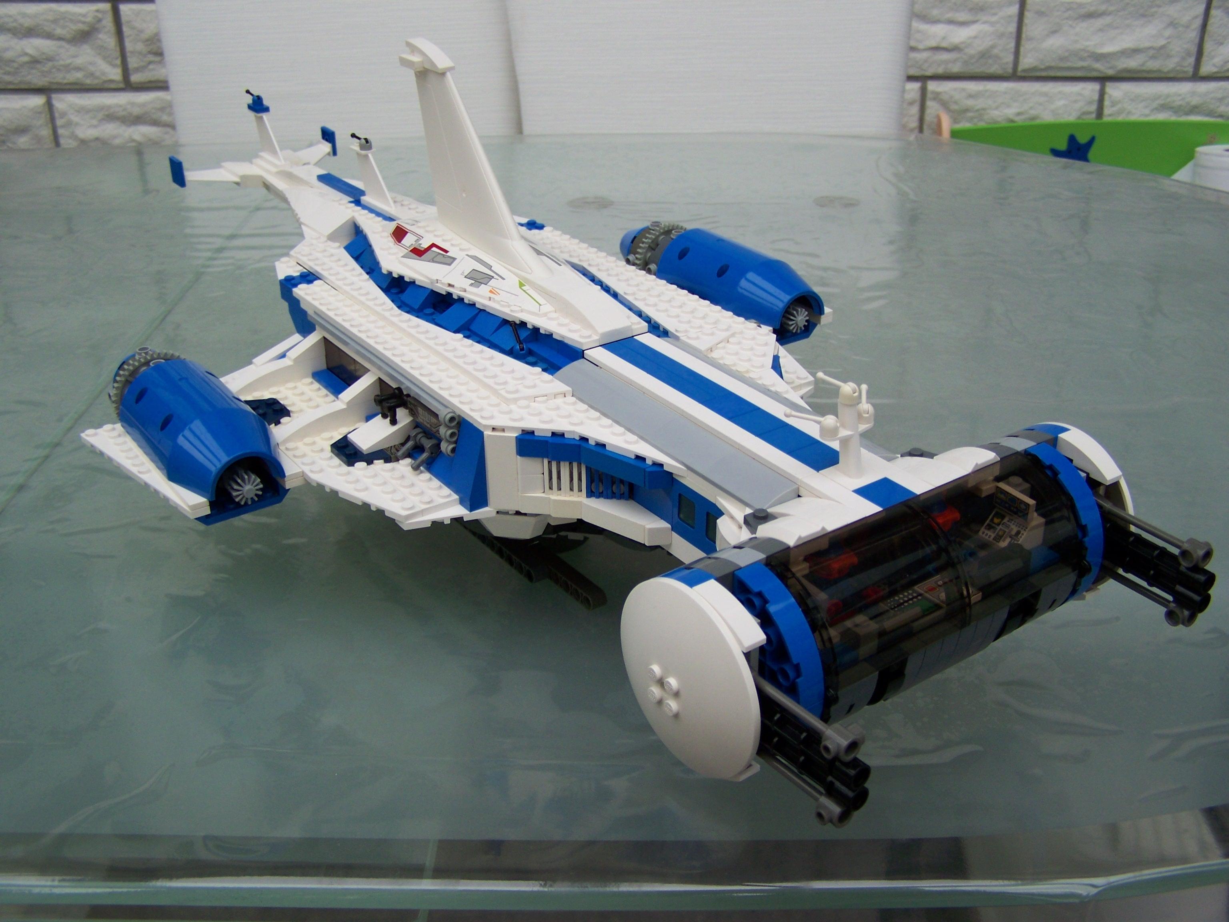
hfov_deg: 49.0
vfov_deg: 37.7
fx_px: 1349
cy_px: 461
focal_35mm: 38
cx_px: 614
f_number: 2.8
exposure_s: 1/250
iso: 64
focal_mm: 6.3
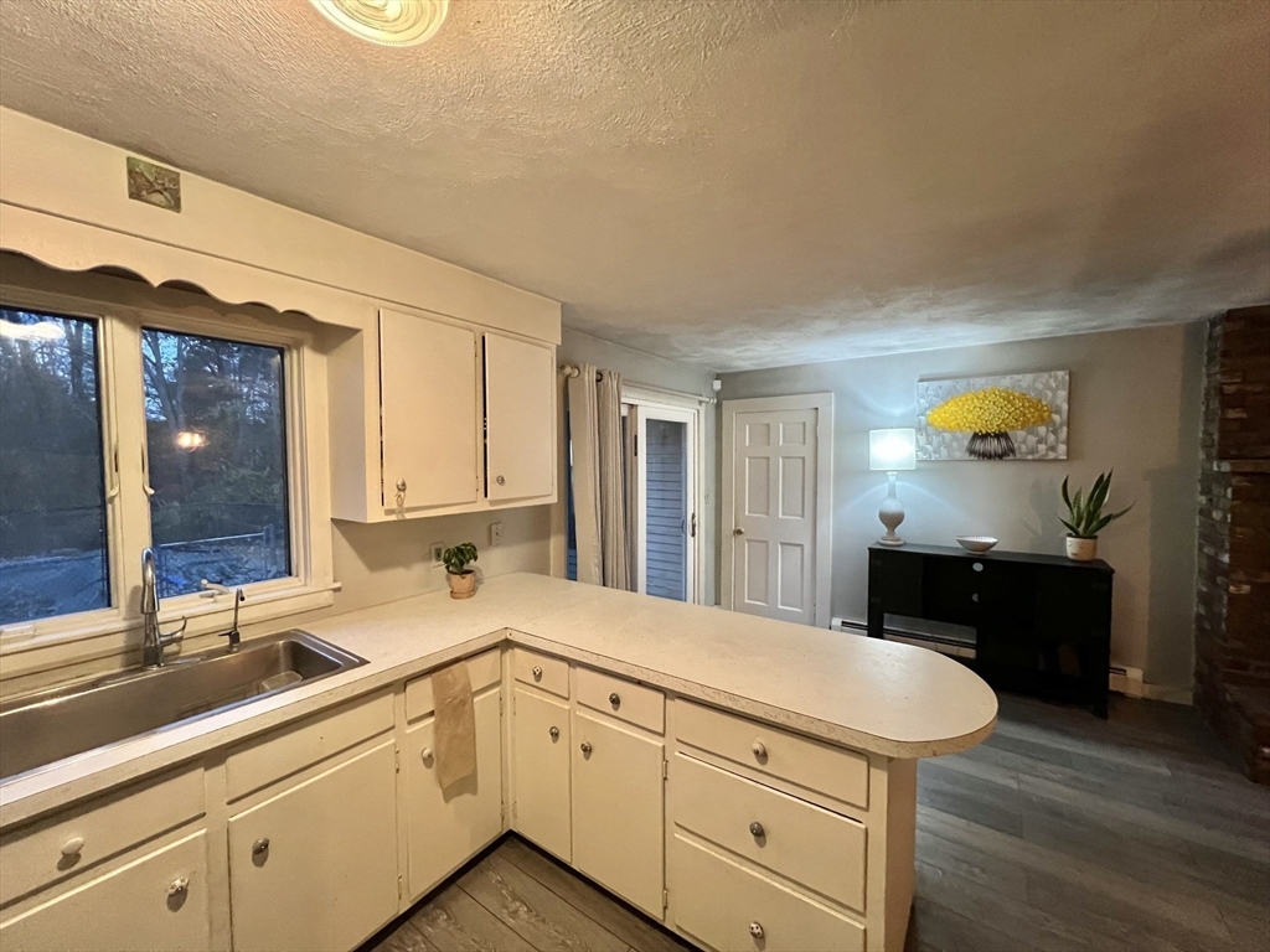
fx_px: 477
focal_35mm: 13
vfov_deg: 89.9
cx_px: 635
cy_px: 476
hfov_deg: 106.2
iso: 640
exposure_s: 1/60
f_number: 1.8
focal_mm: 1.57
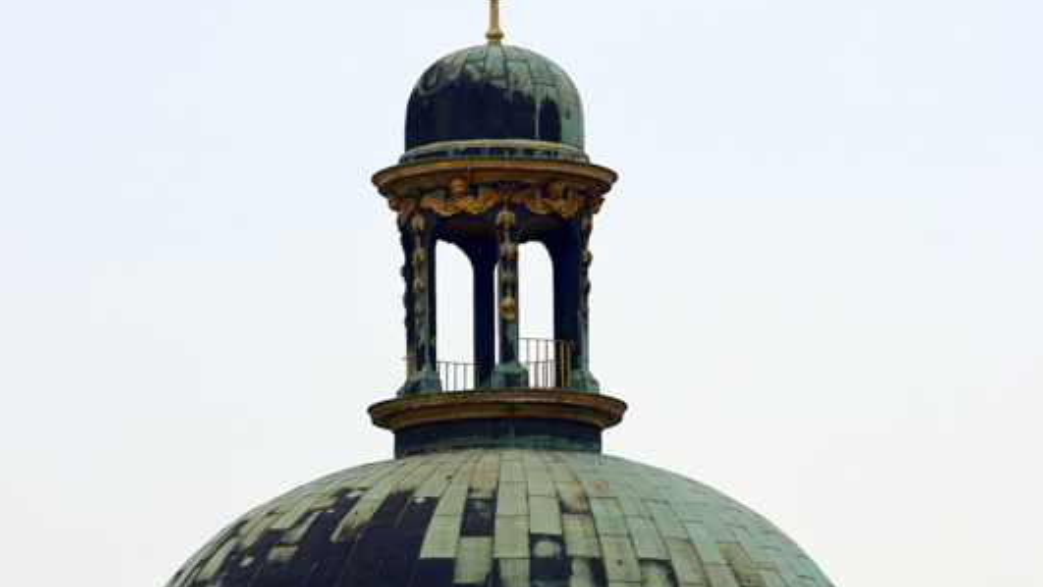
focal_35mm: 249
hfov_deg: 8.7
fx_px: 6882
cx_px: 521
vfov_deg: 4.9
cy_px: 418
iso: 400
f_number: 10
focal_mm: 105
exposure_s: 1/250
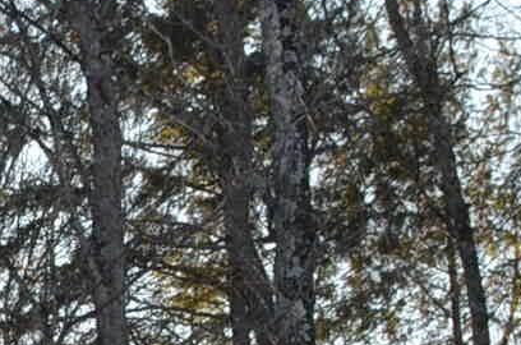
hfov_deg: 10.3
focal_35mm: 181
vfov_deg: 7.2
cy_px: 717
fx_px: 2613
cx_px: -614
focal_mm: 20
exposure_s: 1/160
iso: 200
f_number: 6.3
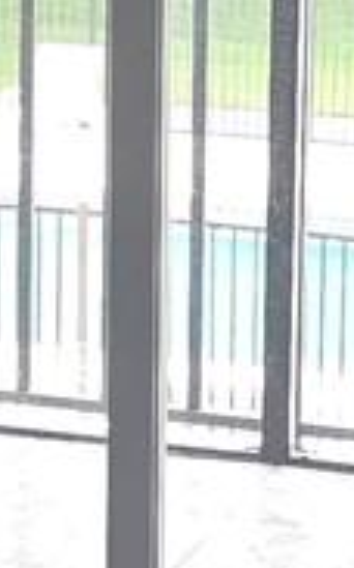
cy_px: -81
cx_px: -801
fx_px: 3296
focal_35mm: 213
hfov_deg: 5.7
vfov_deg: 9.7
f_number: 1.7
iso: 40
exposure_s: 1/60
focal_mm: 6.3
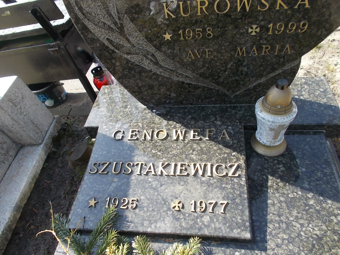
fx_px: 255
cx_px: 170
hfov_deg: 67.3
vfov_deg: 53.1
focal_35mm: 26
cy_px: 128
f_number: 3.2
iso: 80
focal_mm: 4.6
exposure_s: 1/250
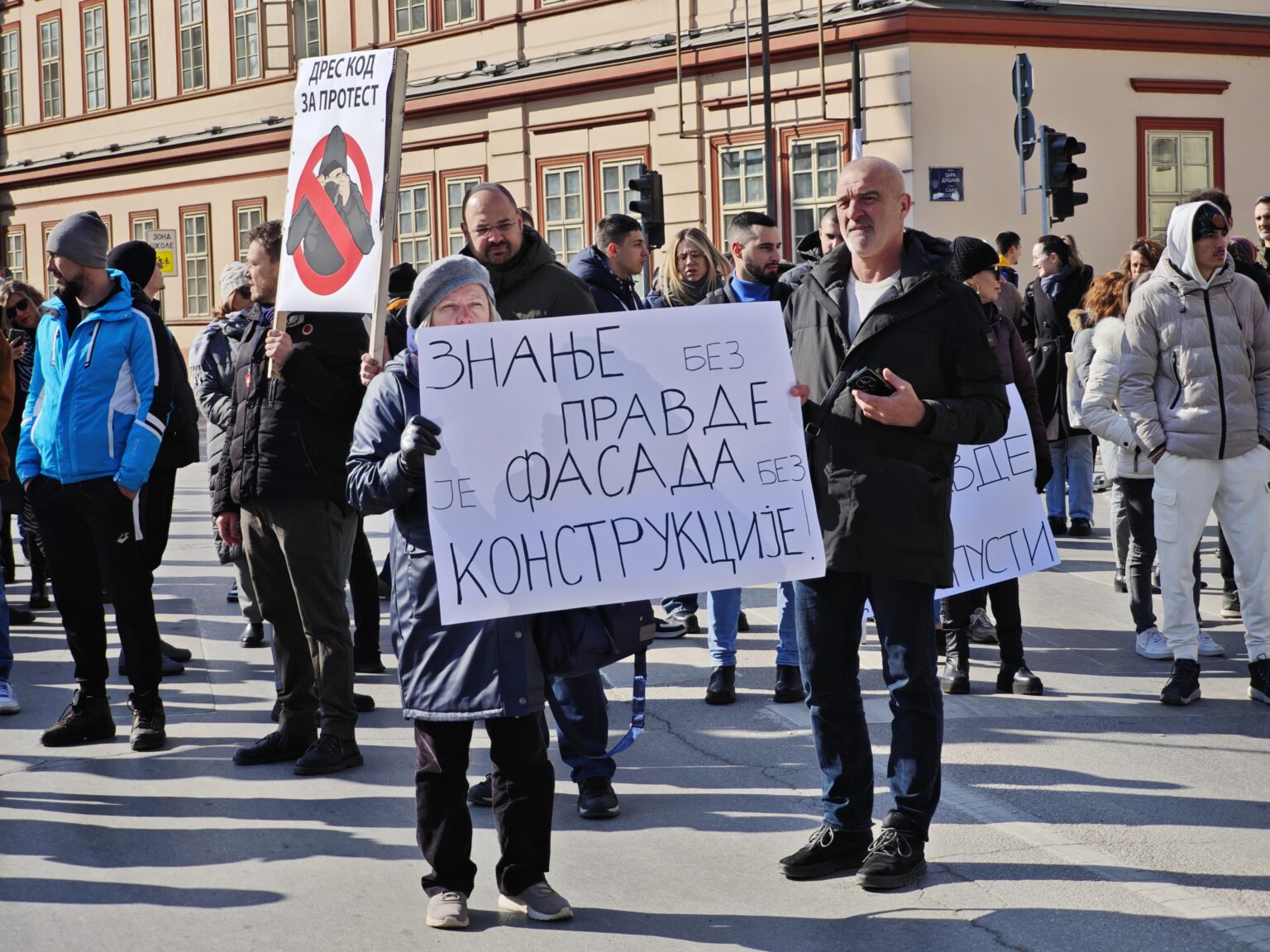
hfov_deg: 26.0
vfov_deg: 19.6
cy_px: 476
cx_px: 635
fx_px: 2752
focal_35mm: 75
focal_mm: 12.28
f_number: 1.8
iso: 50
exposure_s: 1/3065
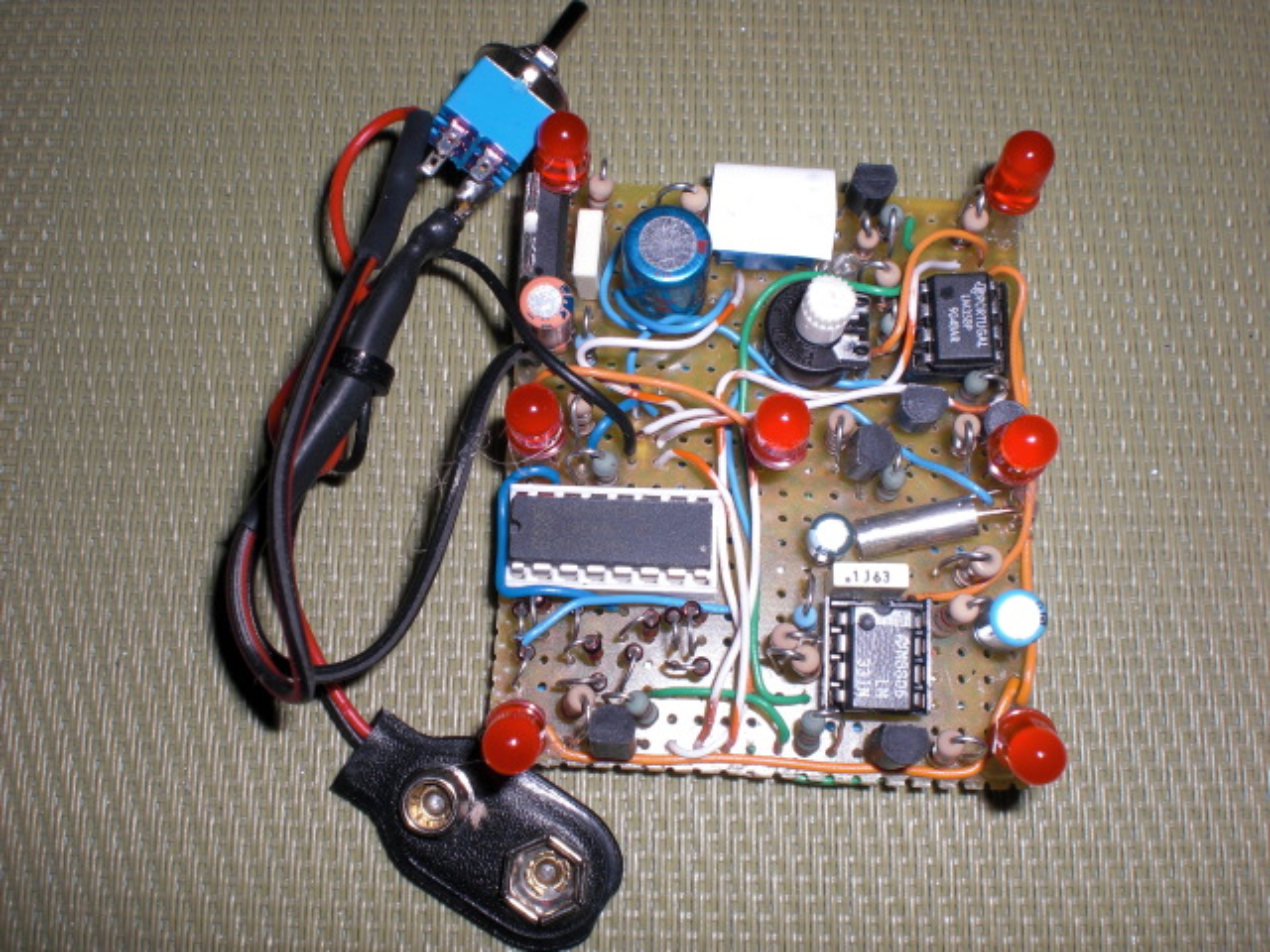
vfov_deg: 37.7
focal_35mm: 38
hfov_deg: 49.0
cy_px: 476
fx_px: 1394
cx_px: 635
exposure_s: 1/60
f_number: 5.6
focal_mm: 6.3
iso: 64
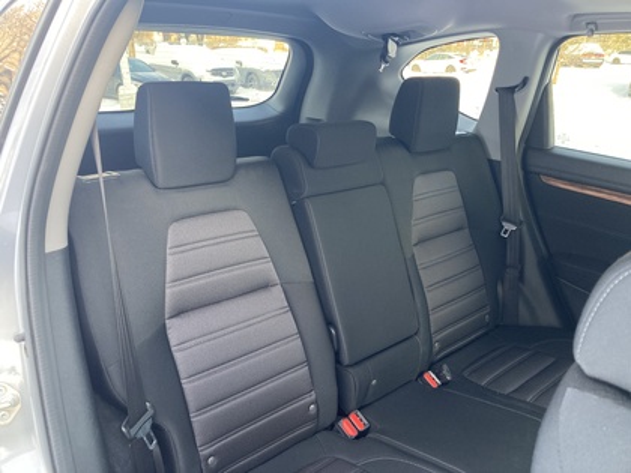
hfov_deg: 63.4
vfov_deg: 49.7
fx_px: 510
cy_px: 236
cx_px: 316
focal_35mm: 28
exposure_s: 1/60
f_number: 1.8
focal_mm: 3.99
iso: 125
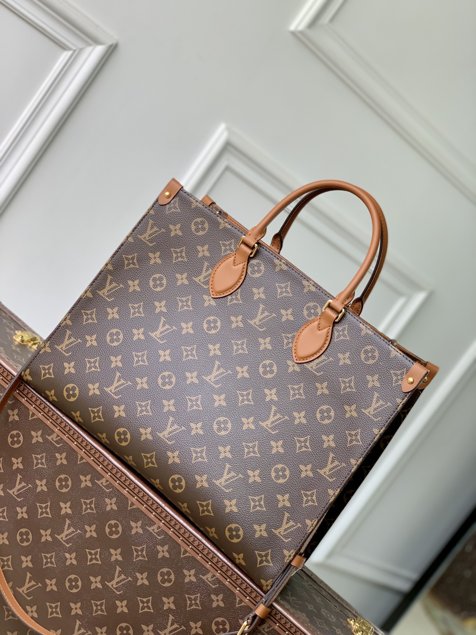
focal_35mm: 52
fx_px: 953
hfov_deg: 28.0
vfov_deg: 36.8
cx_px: 238
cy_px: 318
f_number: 2.4
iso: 32
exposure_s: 1/122
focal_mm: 6
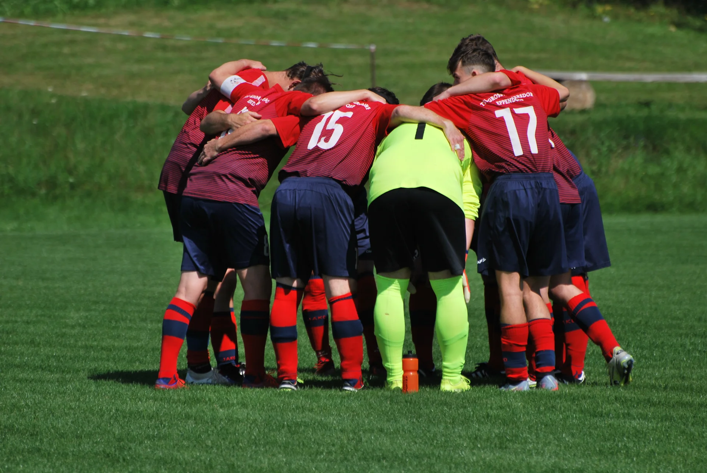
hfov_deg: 5.1
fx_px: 7963
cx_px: 354
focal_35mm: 405
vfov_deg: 3.4
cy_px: 236
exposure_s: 1/1000
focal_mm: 270
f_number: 5.6
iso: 100
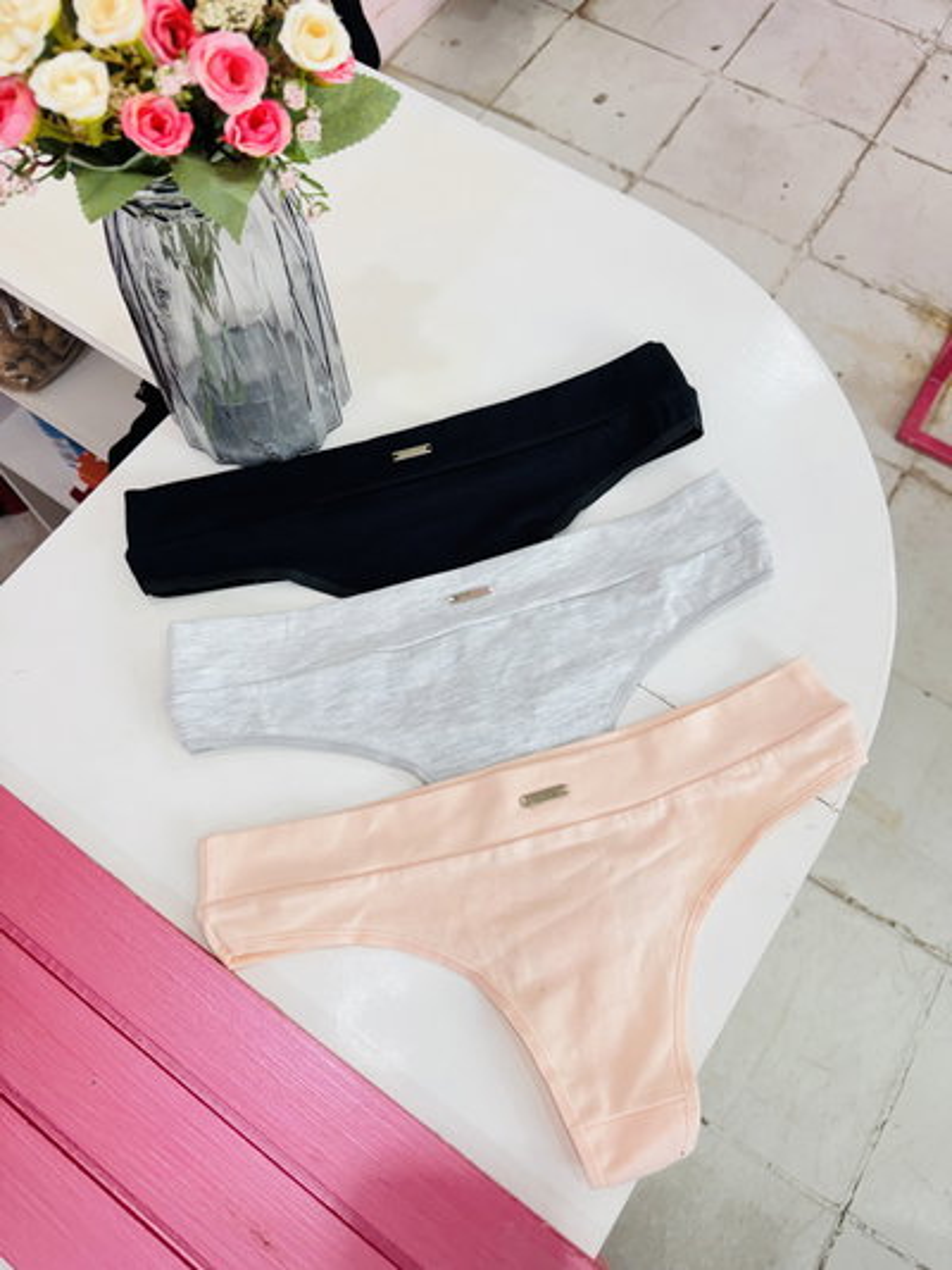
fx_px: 880
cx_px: 476
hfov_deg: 56.8
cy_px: 635
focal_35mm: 24
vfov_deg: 71.6
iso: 100
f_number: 1.78
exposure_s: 1/100
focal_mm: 6.76
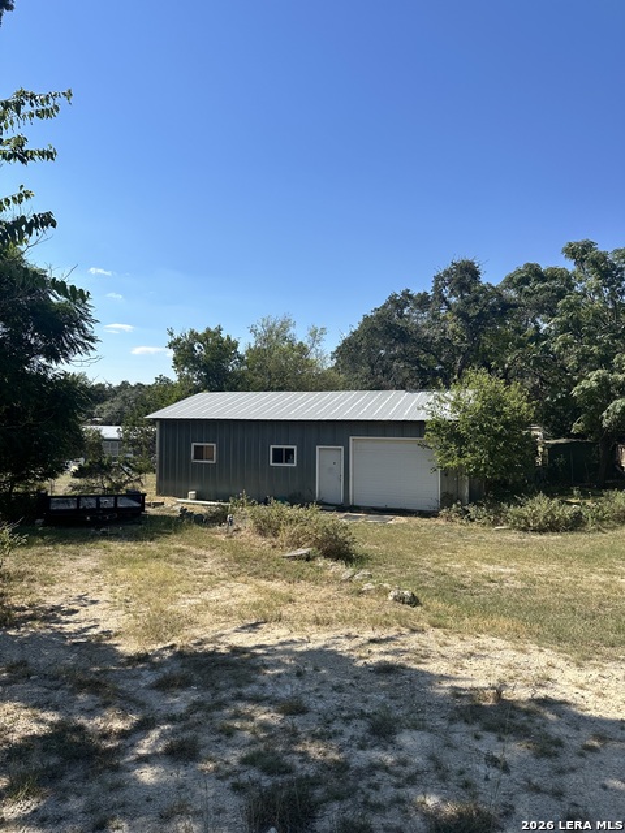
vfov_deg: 71.6
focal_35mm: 24
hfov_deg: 56.8
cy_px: 416
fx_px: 578
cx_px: 312
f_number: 1.78
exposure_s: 1/4762
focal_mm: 6.86
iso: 80
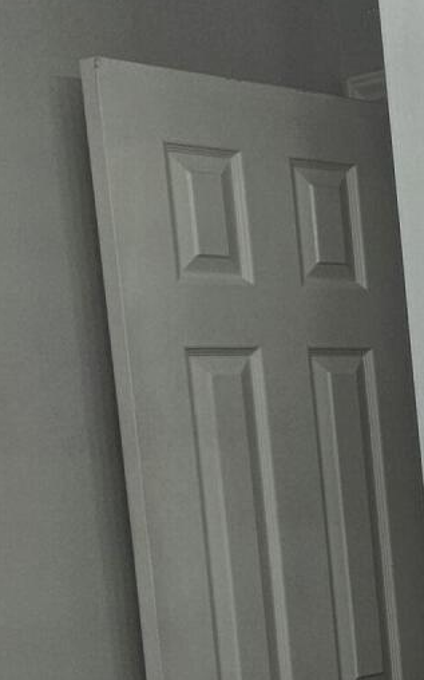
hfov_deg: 12.4
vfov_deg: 21.2
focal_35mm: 96
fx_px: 1777
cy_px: 597
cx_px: 764
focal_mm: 5.4
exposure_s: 1/120
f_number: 1.8
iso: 40
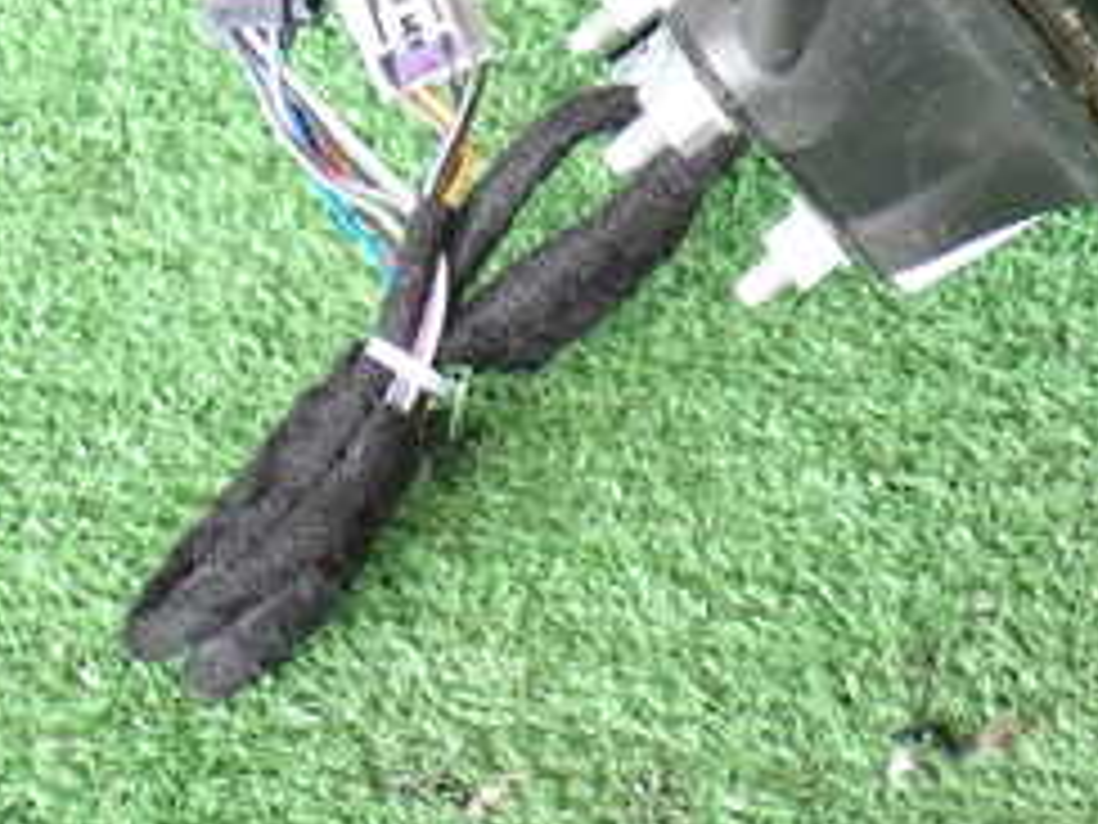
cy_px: -162
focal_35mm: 108
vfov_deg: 13.3
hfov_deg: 17.4
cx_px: 1282
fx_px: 3426
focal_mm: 7.84
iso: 500
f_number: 2.9
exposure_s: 1/40
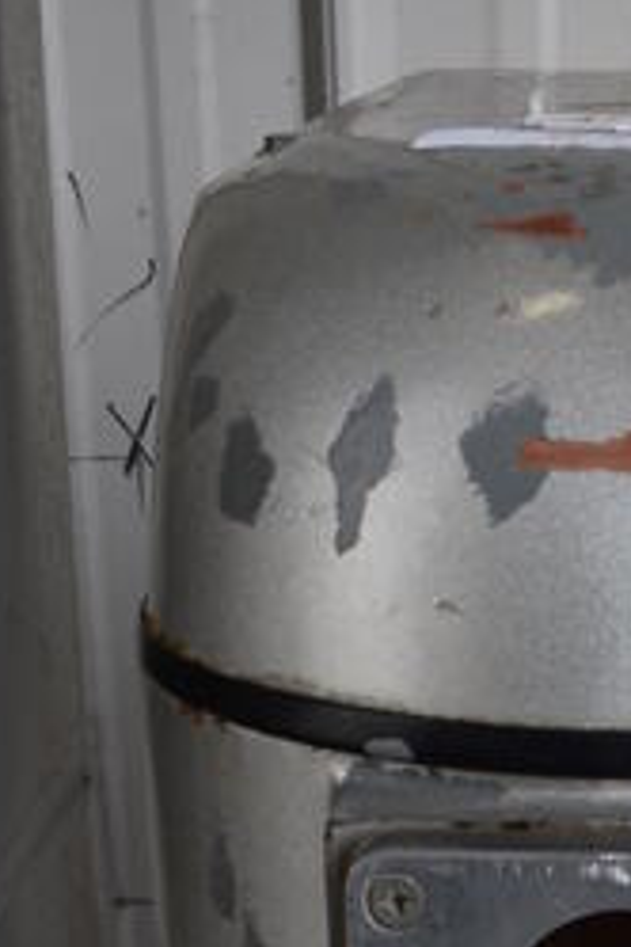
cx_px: 620
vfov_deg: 18.1
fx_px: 2603
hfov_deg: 13.6
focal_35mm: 99
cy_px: 1478
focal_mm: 18
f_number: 5.6
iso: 220
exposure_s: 1/125
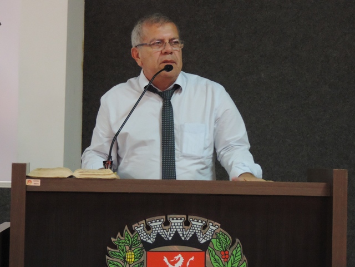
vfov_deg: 10.2
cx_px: 178
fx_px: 1487
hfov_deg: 13.6
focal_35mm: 145
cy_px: 134
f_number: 4.4
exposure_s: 1/30
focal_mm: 25.8
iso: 1600
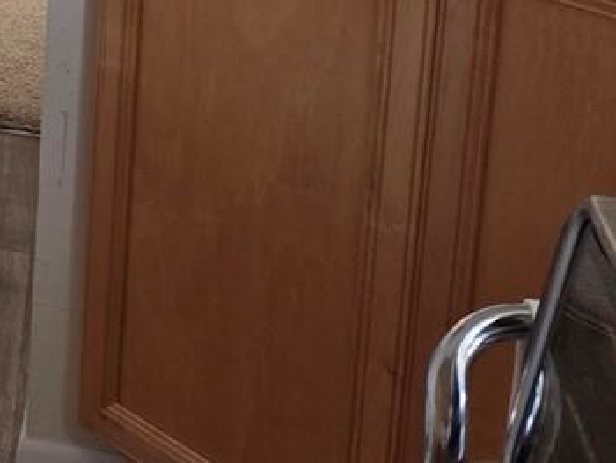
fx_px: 1870
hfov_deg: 15.5
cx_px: -567
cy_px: -298
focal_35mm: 105
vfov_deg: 13.1
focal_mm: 5.4
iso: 160
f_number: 1.8
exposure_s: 1/120
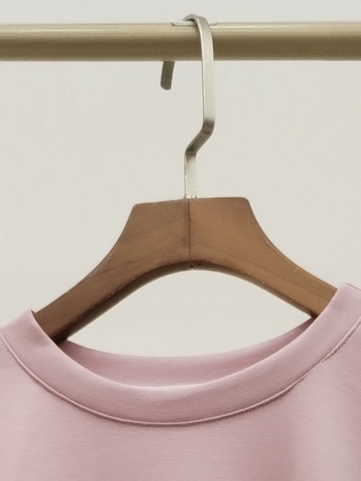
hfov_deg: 14.6
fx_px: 1404
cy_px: 825
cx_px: 212
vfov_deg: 16.7
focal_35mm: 101
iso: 276
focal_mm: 4.75
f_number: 1.8
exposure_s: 1/120
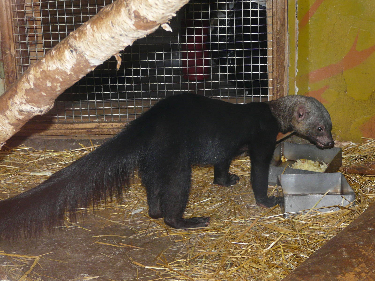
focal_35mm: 96
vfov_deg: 15.4
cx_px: 188
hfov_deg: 20.4
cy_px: 140
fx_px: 1040
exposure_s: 1/60
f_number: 3.2
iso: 160
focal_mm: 12.3
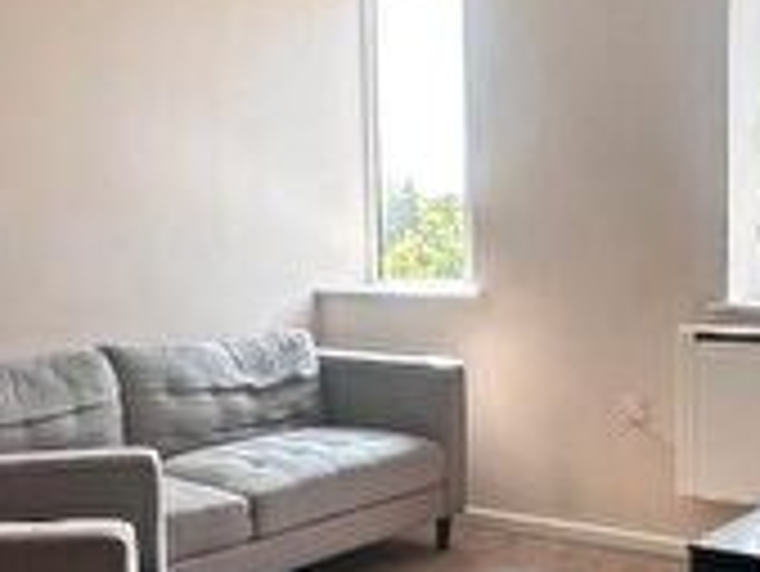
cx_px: 562
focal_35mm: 58
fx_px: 1274
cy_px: 363
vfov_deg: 25.2
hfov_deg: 32.6
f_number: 2.2
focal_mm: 2.22
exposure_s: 1/164
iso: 40
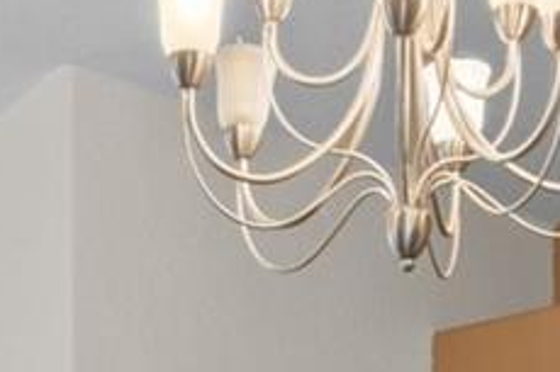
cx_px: 178
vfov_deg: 8.4
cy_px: 970
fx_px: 2269
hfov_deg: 14.0
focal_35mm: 146
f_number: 8
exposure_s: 1.5
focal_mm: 14
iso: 250
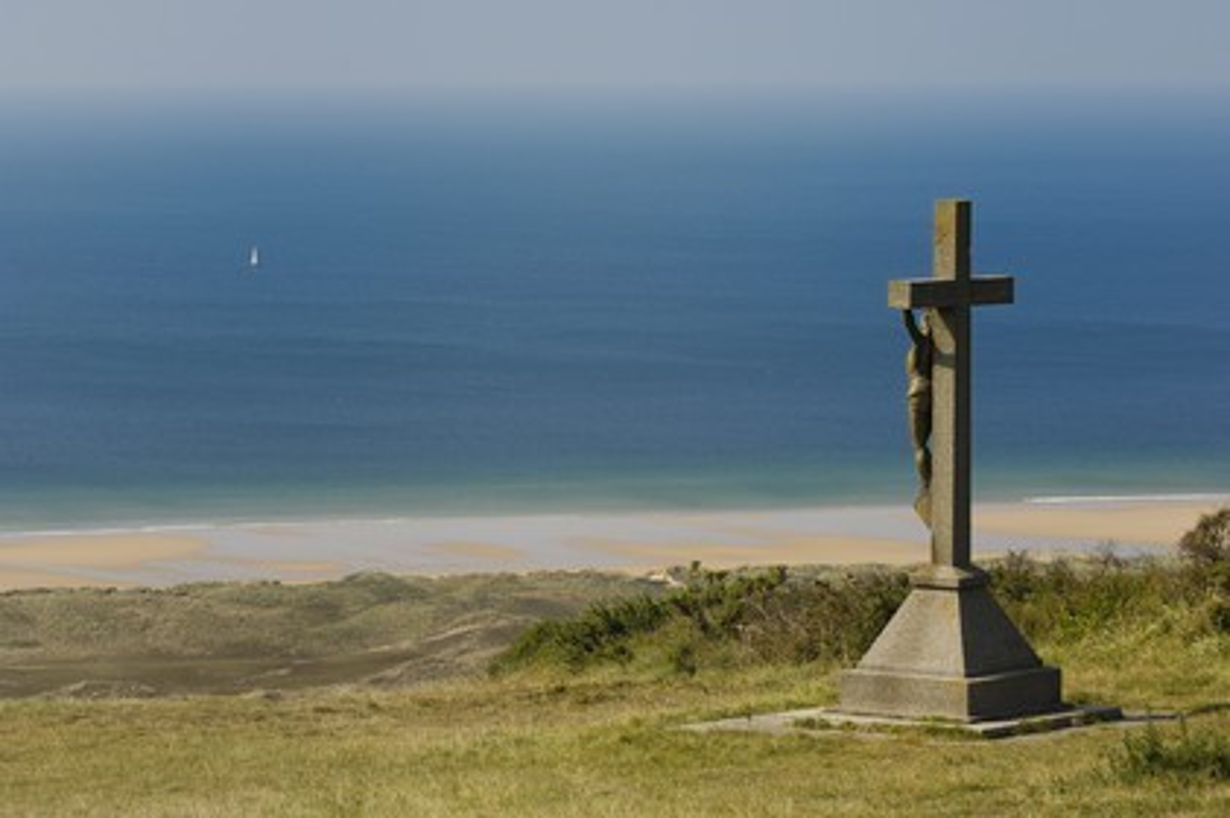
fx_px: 5377
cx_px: 615
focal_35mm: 158
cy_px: 409
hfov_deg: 13.1
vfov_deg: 8.7
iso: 100
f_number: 6
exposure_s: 1/320
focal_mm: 105
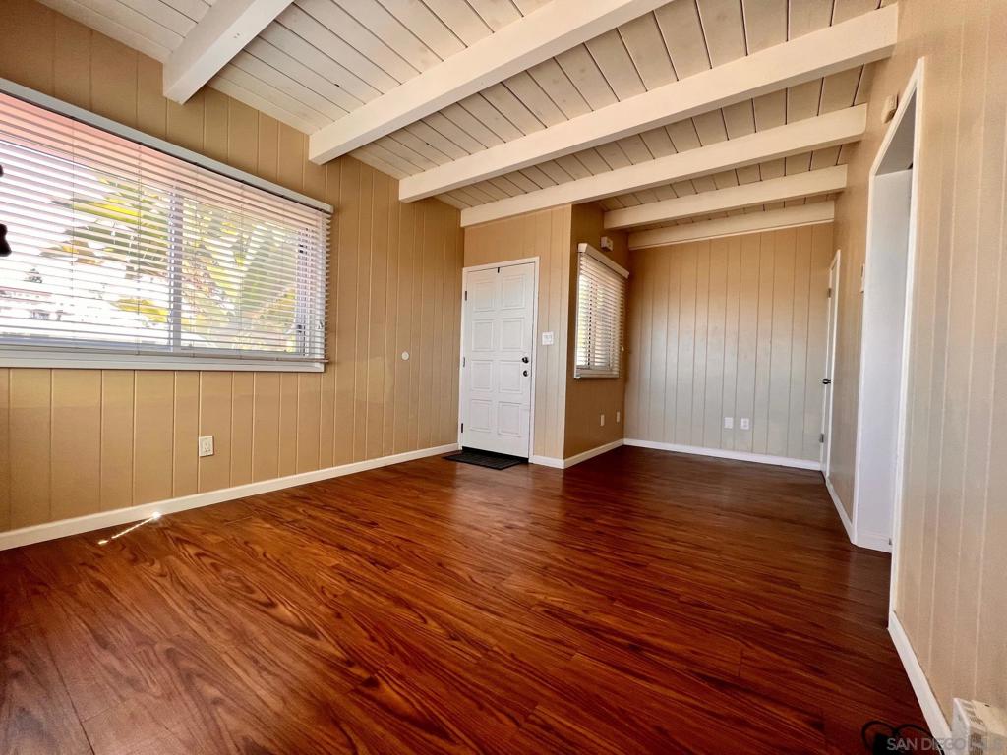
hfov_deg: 106.2
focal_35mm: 13
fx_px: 378
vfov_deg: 89.9
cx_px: 504
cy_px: 378
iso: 125
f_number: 1.8
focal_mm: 1.57
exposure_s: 1/120
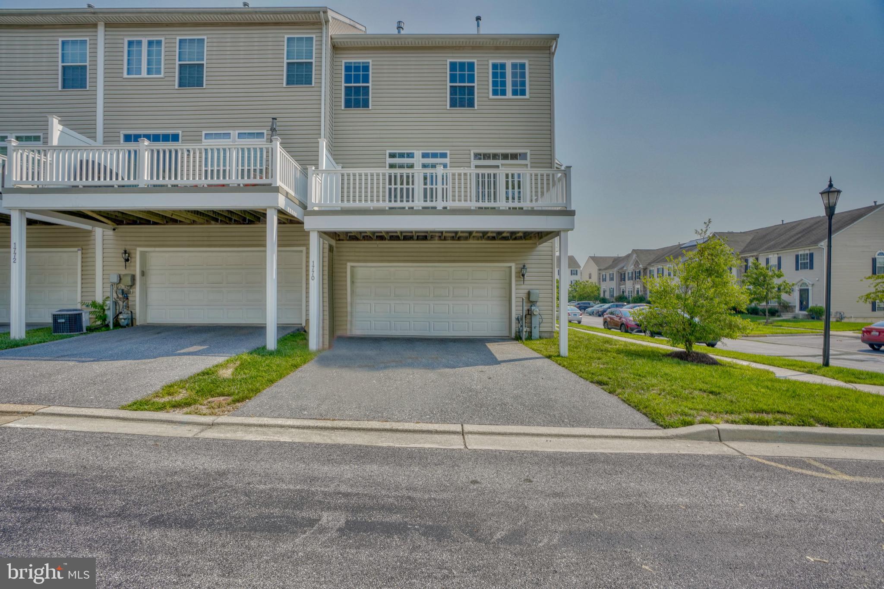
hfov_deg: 96.7
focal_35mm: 16
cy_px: 294
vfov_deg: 73.8
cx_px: 442
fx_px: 393
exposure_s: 1/60
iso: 640
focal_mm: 16
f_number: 7.1
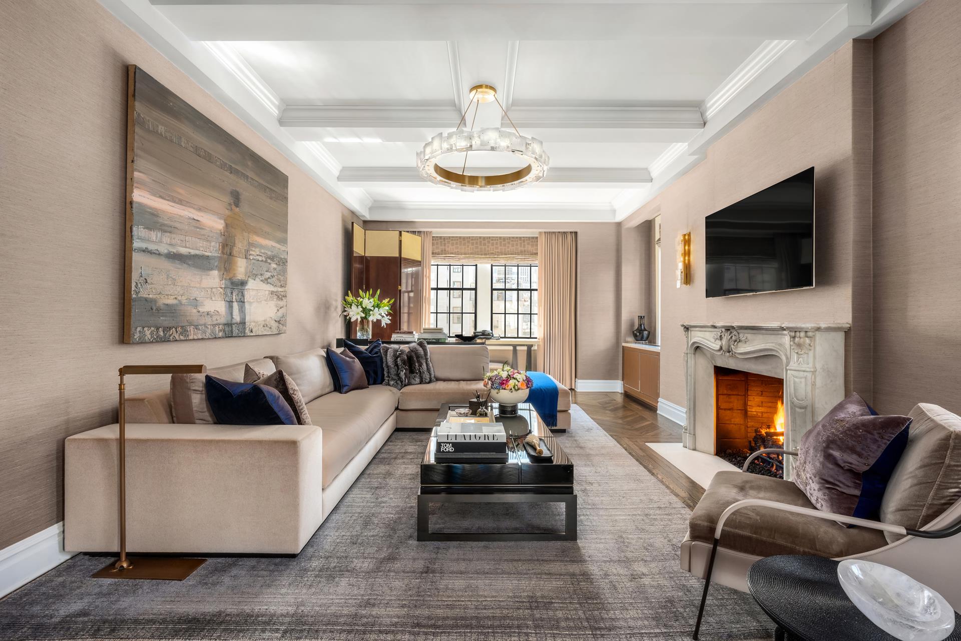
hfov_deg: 96.7
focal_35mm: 16
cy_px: 320
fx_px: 427
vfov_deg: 73.7
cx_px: 480
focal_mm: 16
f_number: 19
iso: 500
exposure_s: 1.5
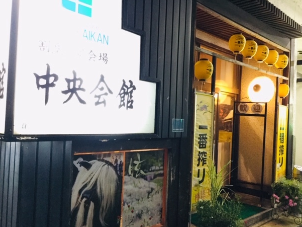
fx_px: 288
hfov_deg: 55.3
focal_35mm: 33
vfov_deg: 43.0
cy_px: 115
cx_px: 158
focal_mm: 3.3
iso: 400
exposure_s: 1/17
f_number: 2.4
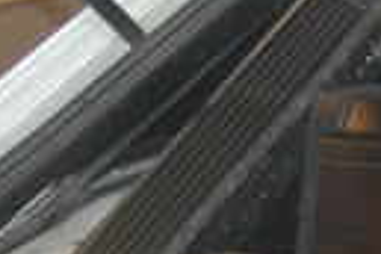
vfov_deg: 7.7
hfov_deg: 10.8
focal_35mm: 178
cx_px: 697
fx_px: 1884
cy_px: 284
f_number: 4
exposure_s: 1/60
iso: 400
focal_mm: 24
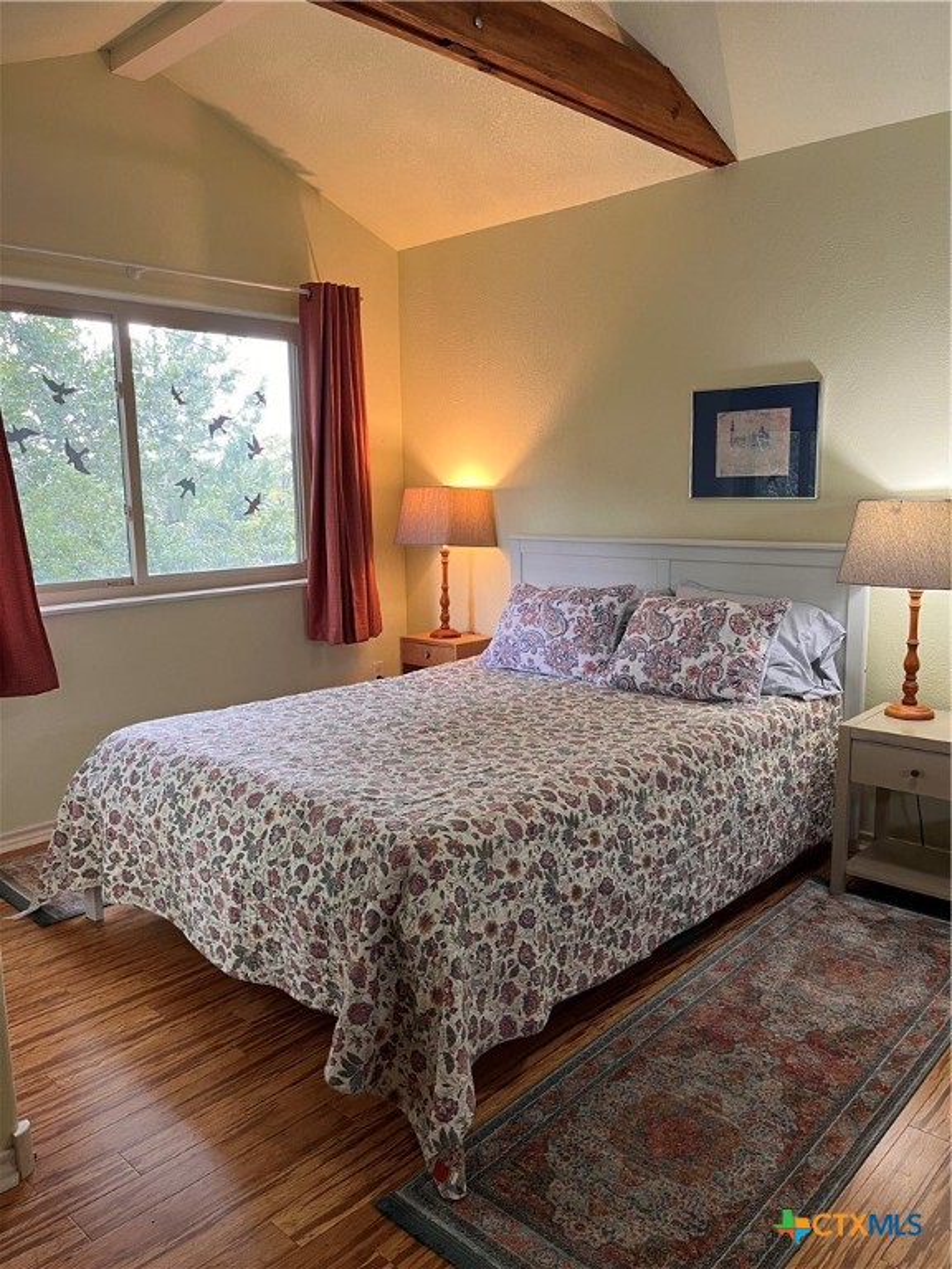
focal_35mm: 26
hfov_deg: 53.1
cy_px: 634
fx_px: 953
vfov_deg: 67.3
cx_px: 476
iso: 100
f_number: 1.6
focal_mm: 5.1
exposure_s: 1/60
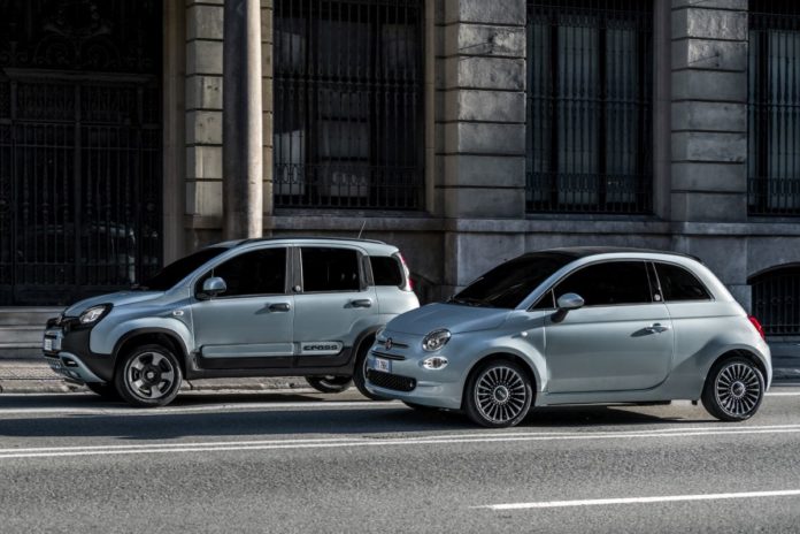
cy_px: 267
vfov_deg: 19.5
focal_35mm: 70
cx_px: 400
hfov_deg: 28.8
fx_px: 1555
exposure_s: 1/800
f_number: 5.6
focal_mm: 70
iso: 250
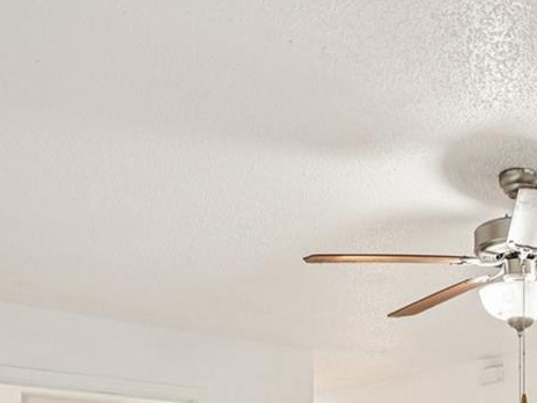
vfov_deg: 24.5
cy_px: 503
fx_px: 822
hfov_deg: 34.1
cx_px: 486
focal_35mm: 53
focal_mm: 16
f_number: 4
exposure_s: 1/125
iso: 400
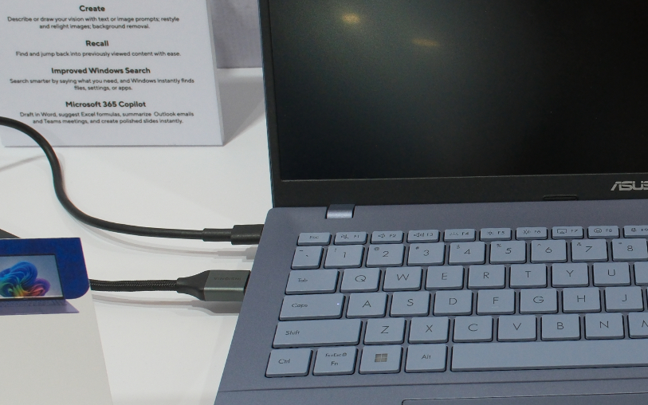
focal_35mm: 65
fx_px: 1148
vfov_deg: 20.0
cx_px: 602
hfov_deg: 30.0
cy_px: 175
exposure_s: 1/160
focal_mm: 18
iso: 800
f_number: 5.6
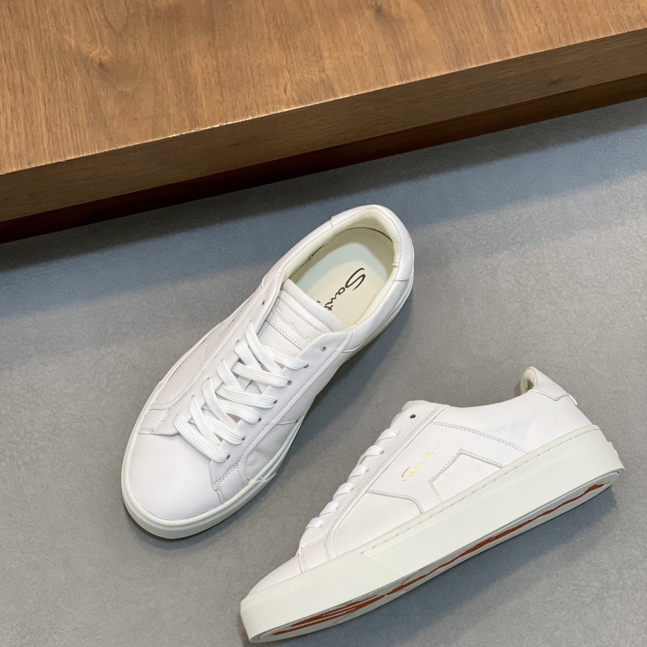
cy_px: 422
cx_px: 322
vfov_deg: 27.6
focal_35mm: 62
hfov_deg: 27.7
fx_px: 1311
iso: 80
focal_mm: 6
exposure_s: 1/100
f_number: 2
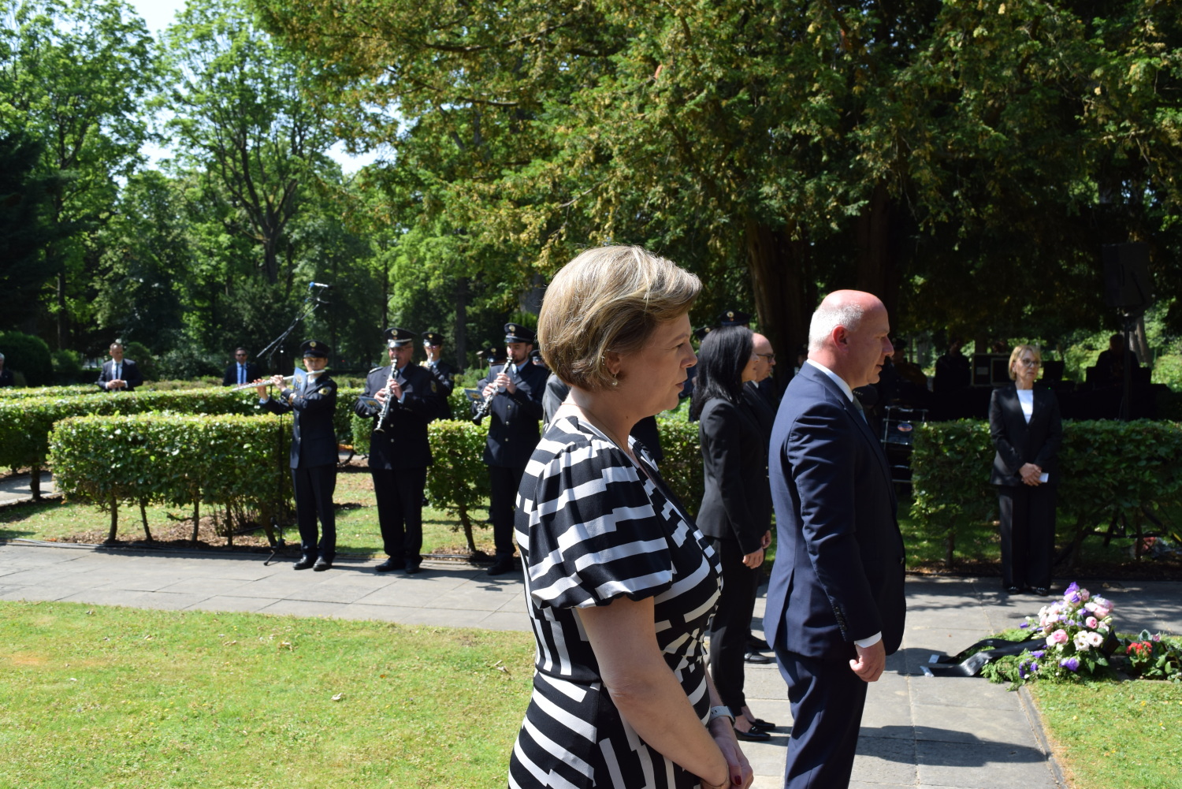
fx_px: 1133
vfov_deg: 38.4
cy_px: 394
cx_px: 591
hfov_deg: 55.1
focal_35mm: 34
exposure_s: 1/320
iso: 200
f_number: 9
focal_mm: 23
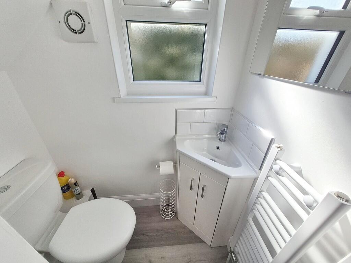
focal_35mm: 13
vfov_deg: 89.9
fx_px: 132
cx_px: 176
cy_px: 132
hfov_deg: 106.2
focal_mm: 1.7
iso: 50
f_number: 2.2
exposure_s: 1/506
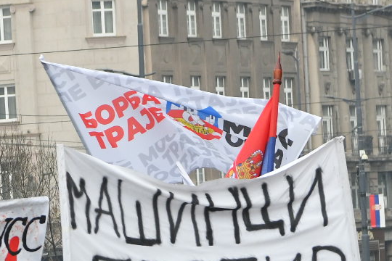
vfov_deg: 4.3
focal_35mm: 315
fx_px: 3430
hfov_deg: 6.5
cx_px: -53
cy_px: 331
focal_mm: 70
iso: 1000
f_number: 6.3
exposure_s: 1/1000
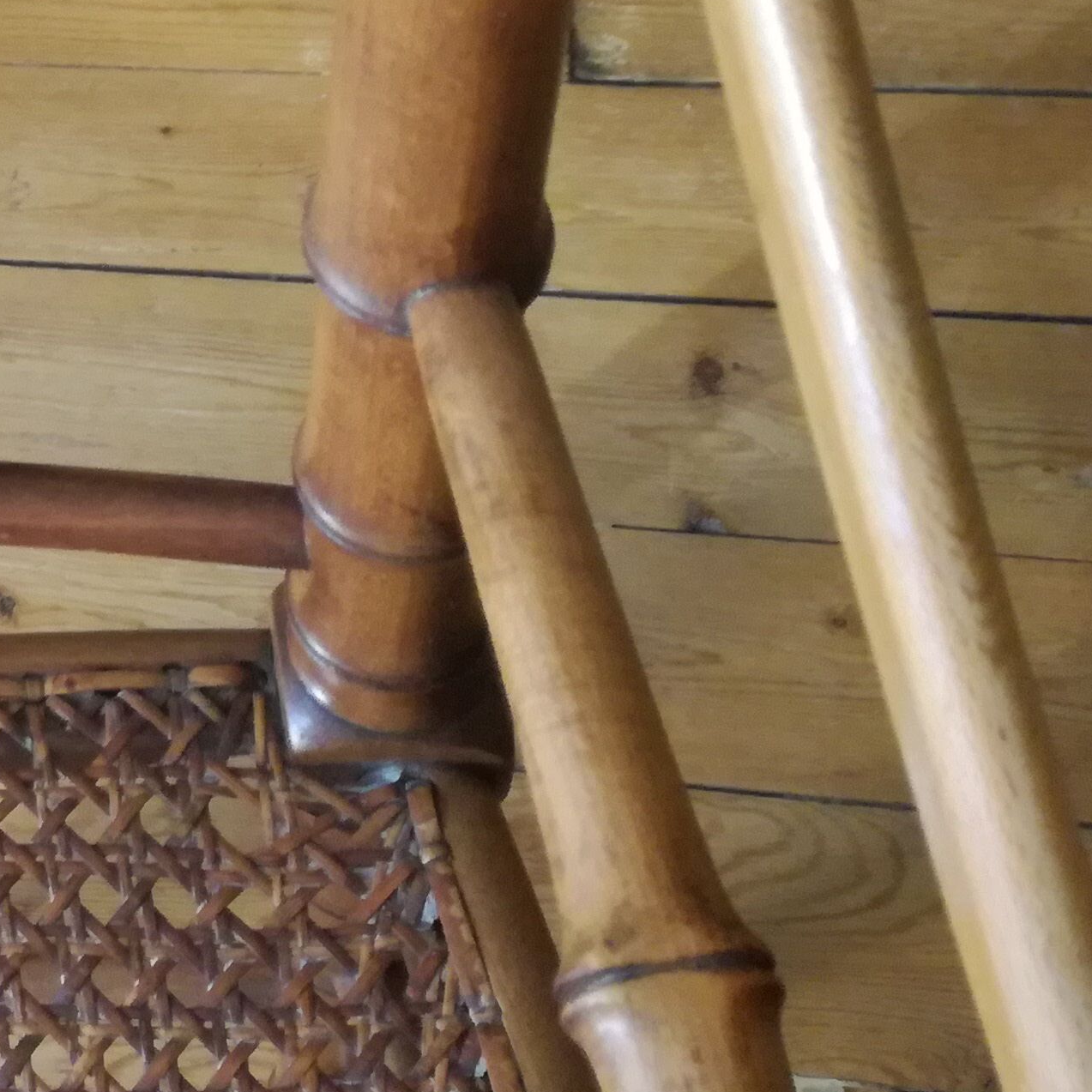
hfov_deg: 18.8
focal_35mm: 78
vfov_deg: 21.3
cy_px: -27
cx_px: -680
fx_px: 2784
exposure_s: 1/33.3
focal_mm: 3.79
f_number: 2
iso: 250
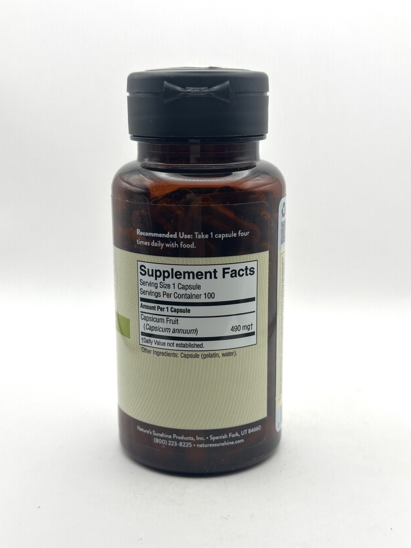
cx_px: 206
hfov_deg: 30.3
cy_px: 274
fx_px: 760
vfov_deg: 39.7
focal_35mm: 48
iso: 64
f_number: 1.78
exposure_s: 1/324
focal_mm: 6.86
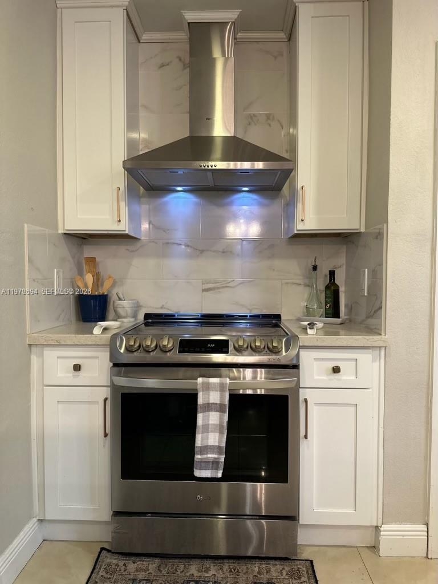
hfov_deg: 56.8
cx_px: 219
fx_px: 405
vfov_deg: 71.6
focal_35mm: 24
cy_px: 292
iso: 200
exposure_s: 1/60
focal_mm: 6.86
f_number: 1.78
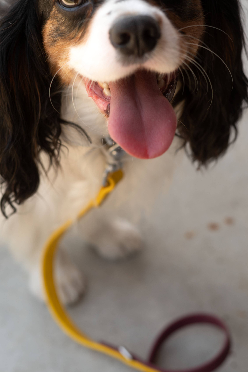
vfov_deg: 28.3
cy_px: 135
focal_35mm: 71
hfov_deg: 19.2
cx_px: 111
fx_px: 735
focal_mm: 50
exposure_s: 1/125
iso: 140
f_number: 4.8
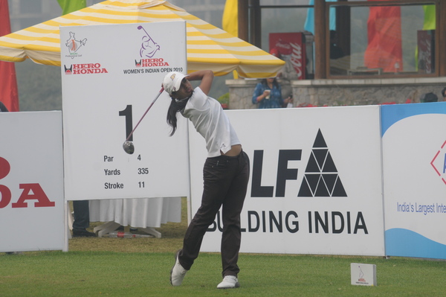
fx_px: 3342
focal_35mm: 270
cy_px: 148
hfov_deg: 7.6
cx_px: 223
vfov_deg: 5.1
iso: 400
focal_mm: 180
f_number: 5.6
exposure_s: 1/1600
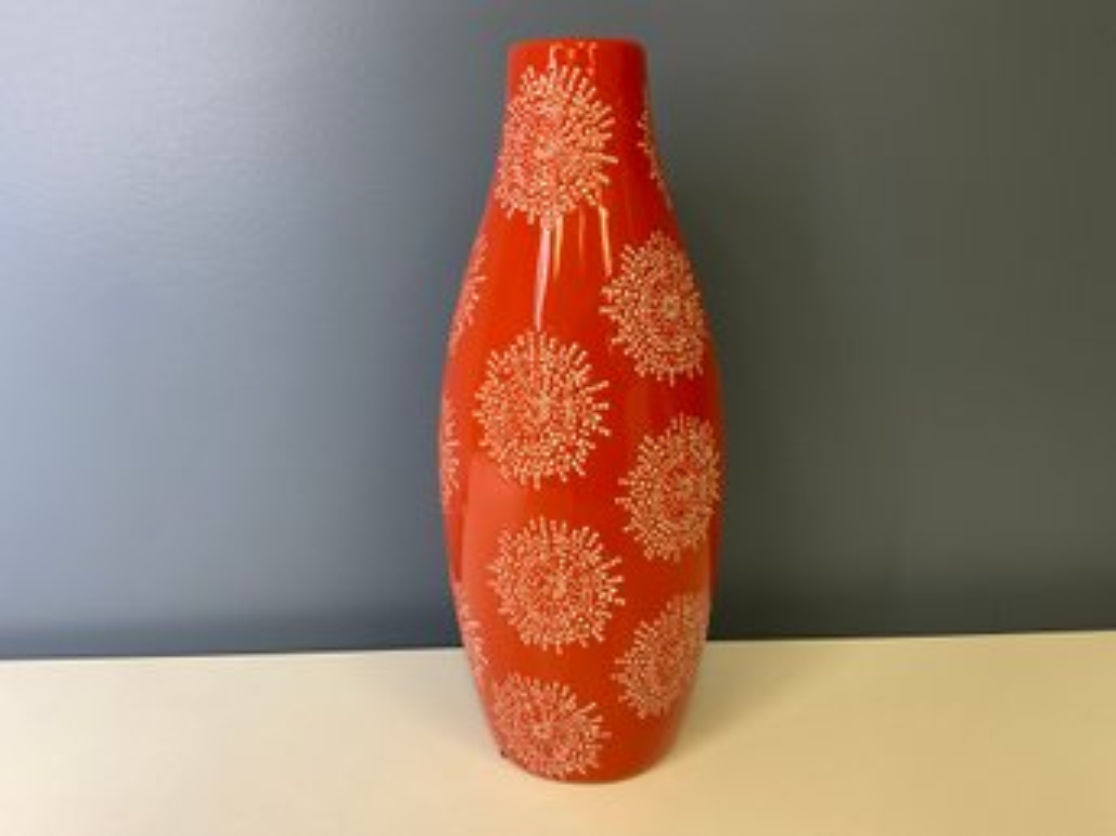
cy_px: 418
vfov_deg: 48.2
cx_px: 558
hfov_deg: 61.7
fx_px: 935
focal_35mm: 29
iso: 50
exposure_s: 1/60
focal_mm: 3
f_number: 1.8
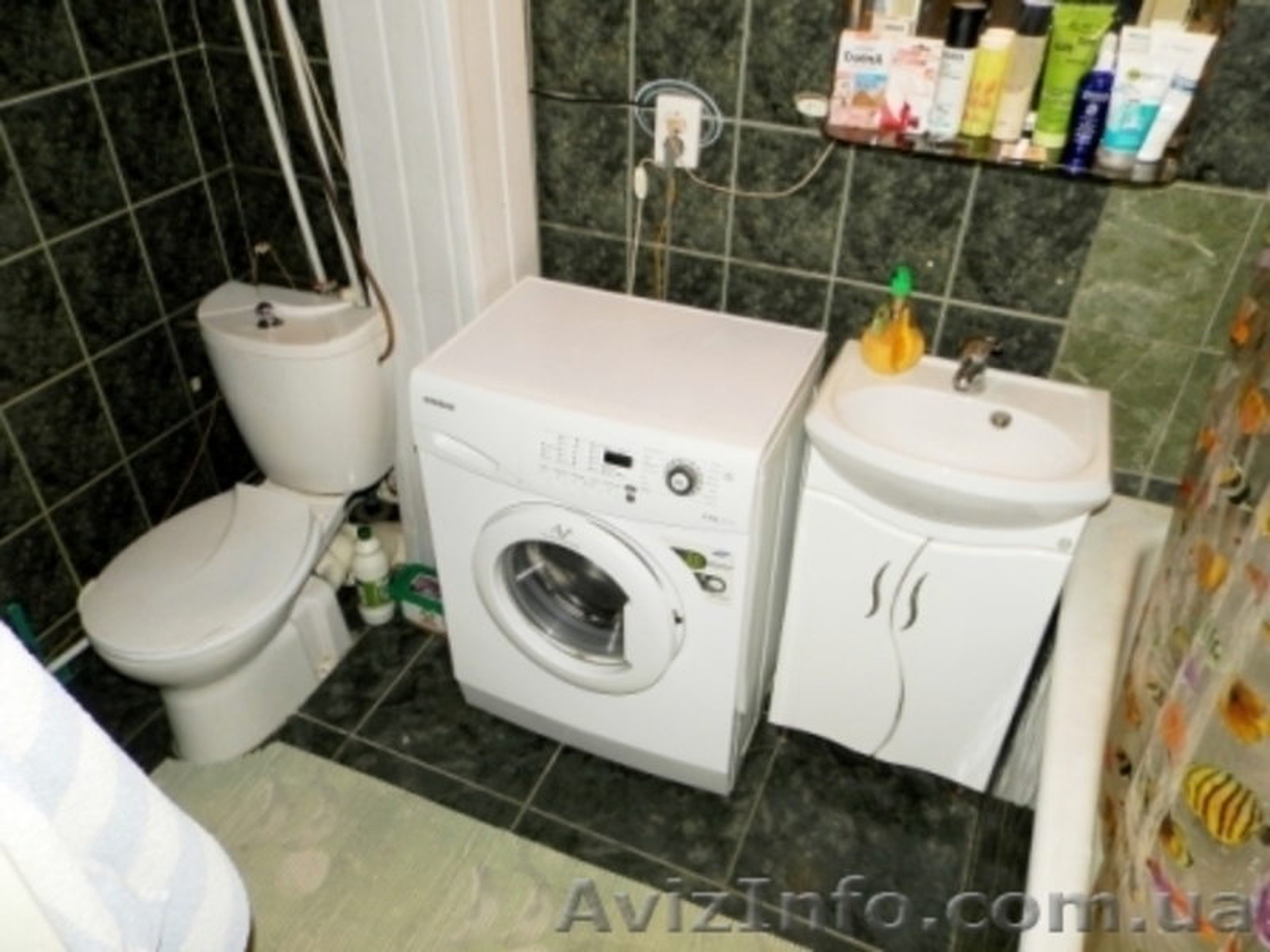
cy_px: 476
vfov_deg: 54.9
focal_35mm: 25
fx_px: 917
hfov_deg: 69.4
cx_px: 635
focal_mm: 4.5
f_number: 3.1
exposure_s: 1/30
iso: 100
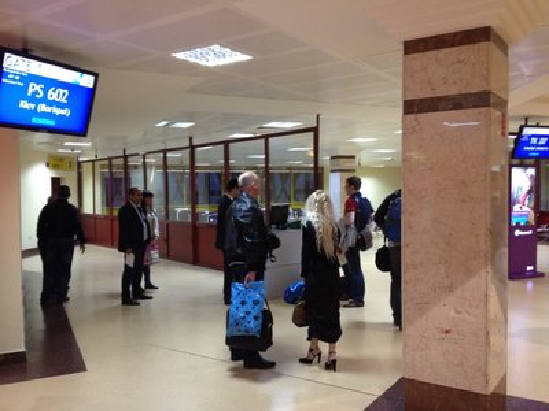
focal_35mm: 35
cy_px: 206
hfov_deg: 52.6
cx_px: 274
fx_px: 555
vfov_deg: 40.7
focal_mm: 4.28
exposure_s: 1/20
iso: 250
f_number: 2.4
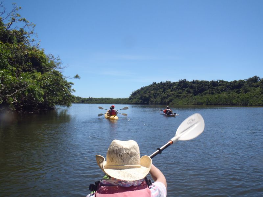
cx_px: 132
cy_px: 98
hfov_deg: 60.0
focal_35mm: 30
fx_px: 228
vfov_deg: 46.8
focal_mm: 5.4
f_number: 11
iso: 80
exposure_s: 1/80
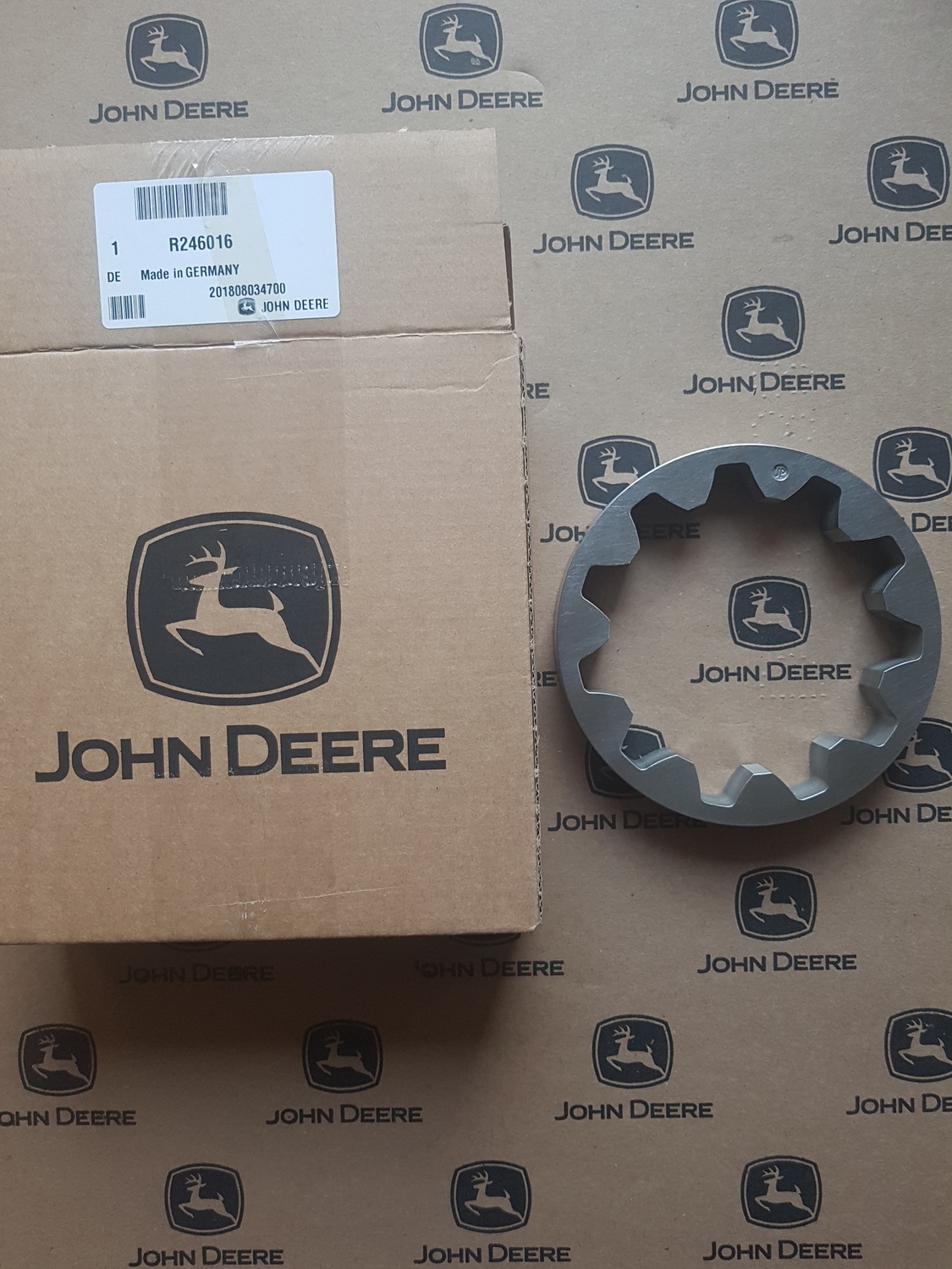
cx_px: 476
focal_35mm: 26
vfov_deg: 67.3
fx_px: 953
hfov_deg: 53.1
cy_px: 634
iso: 160
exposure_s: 1/33
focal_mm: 4.2
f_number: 1.7
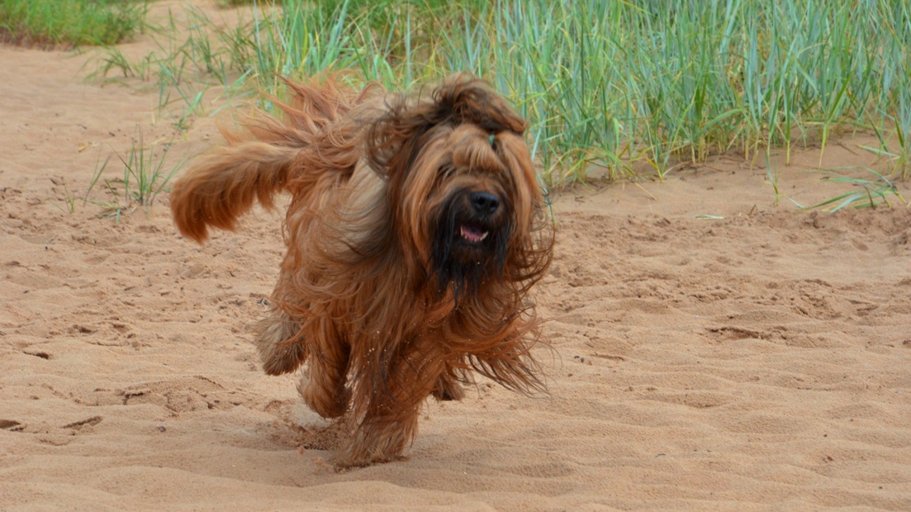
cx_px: 456
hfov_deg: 13.0
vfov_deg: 7.3
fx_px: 3998
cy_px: 273
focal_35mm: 166
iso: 800
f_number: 13
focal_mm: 105
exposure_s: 1/640
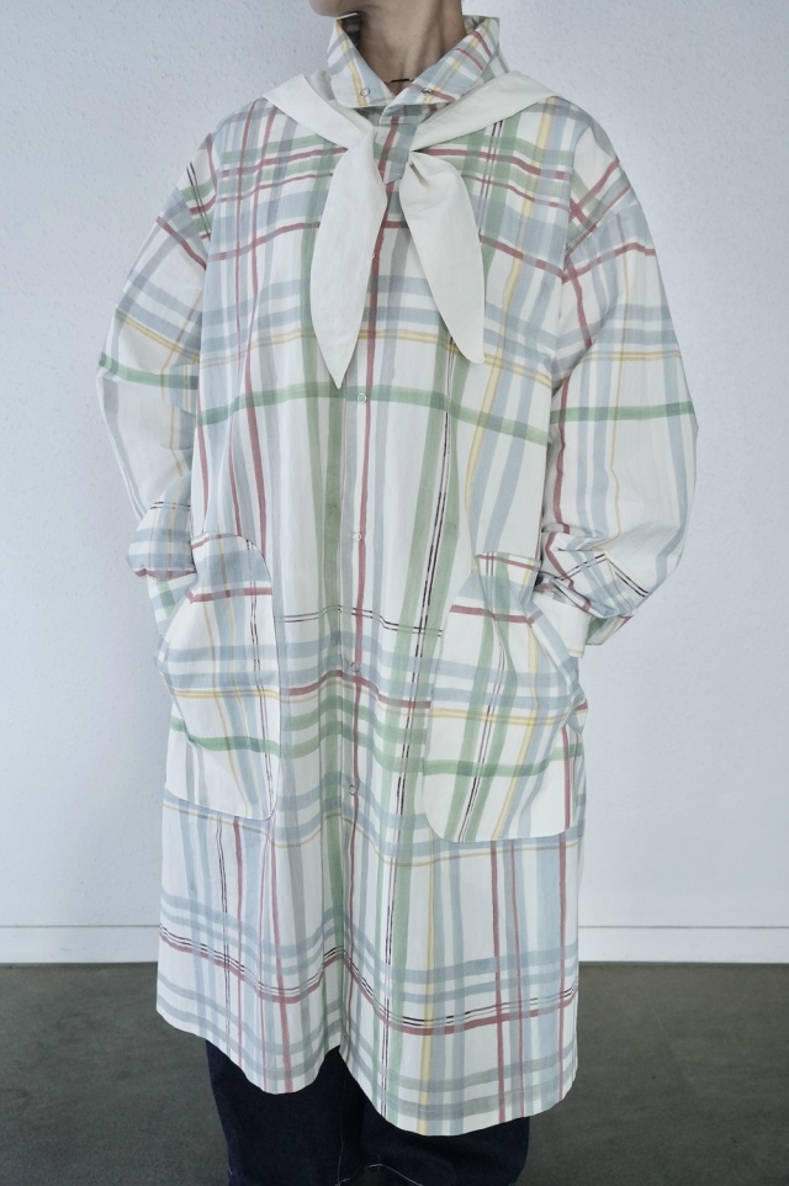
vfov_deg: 57.3
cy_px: 593
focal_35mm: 33
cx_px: 394
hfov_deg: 39.9
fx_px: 1086
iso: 5000
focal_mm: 33
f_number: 5.6
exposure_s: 1/125
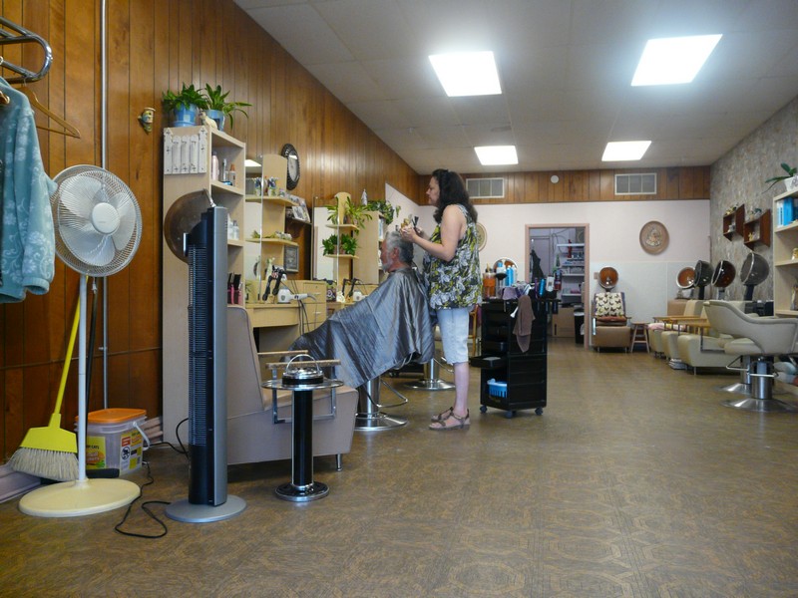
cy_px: 299
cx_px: 399
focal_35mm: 28
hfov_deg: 63.4
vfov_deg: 49.7
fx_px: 645
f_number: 2.8
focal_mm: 4.6
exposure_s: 1/30
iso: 200
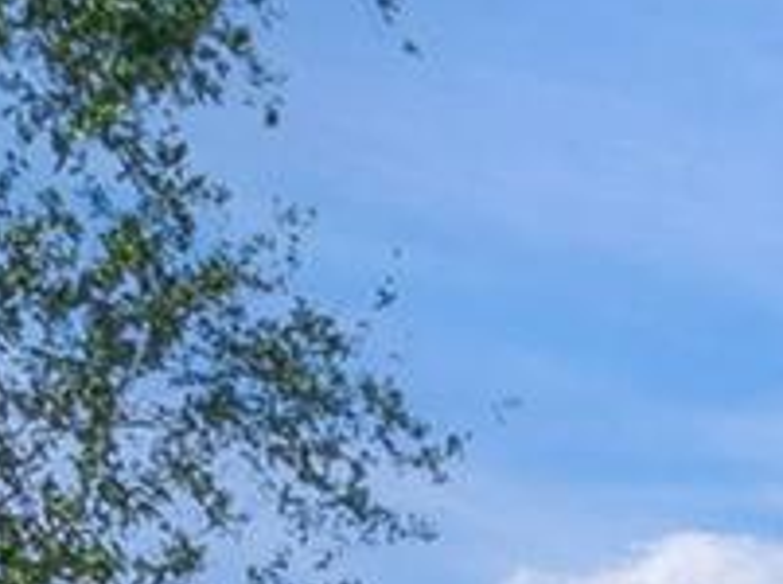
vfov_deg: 6.7
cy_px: 2003
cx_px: 1192
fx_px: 4313
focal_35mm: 191
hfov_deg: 10.0
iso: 100
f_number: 2.8
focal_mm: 12.29
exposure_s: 1/1600
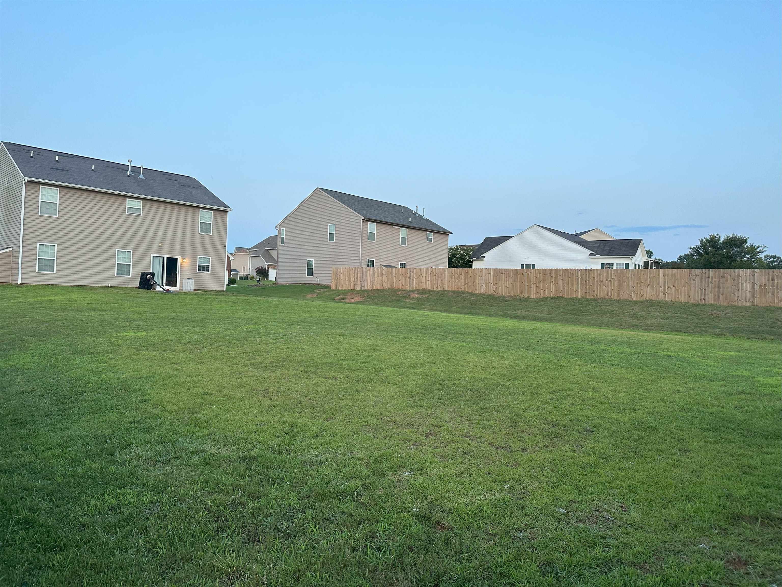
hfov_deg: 71.6
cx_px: 391
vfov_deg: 56.8
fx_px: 542
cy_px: 294
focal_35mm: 24
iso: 160
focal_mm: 6.86
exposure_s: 1/121
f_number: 1.78
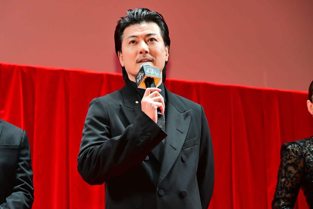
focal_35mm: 115
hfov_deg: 17.8
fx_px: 1000
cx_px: 156
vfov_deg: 11.9
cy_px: 104
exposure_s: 1/200
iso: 1600
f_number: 6.3
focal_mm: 115
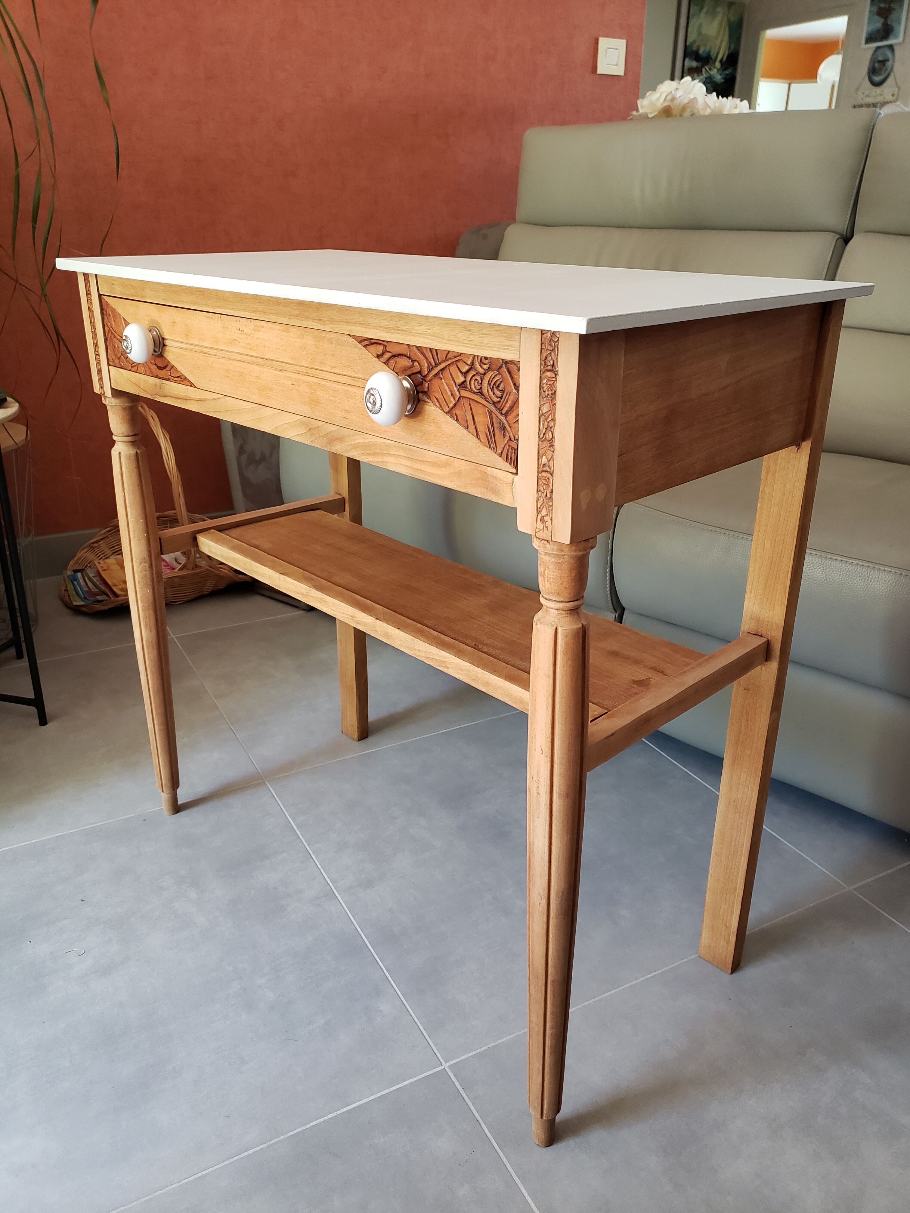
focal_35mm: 26
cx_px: 455
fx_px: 911
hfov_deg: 53.1
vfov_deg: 67.3
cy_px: 606
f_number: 1.5
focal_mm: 4.3
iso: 250
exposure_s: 1/42
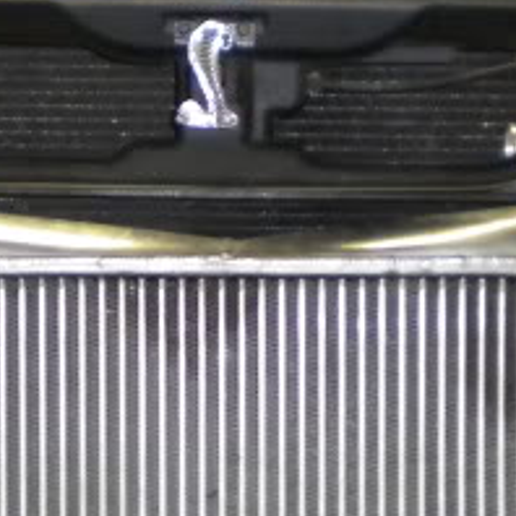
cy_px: 412
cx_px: 175
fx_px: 2108
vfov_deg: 13.9
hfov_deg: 13.9
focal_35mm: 125
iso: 400
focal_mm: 6.3
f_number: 3.1
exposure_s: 1/30
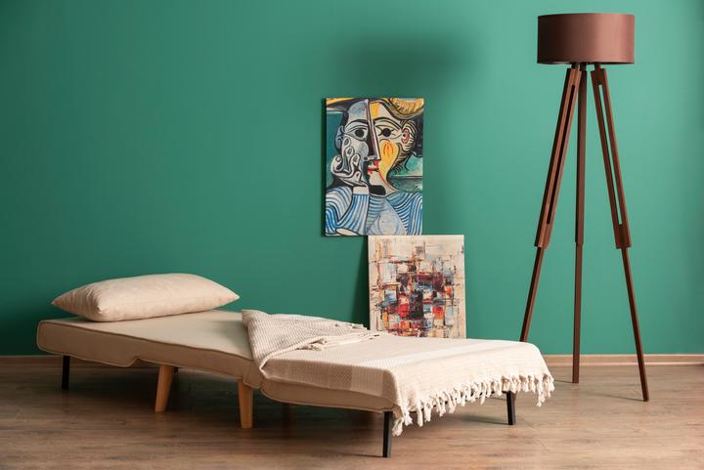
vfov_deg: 19.5
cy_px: 235
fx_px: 1370
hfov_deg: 28.8
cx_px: 352
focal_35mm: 70
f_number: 7.1
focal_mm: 70
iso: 160
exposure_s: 1/160
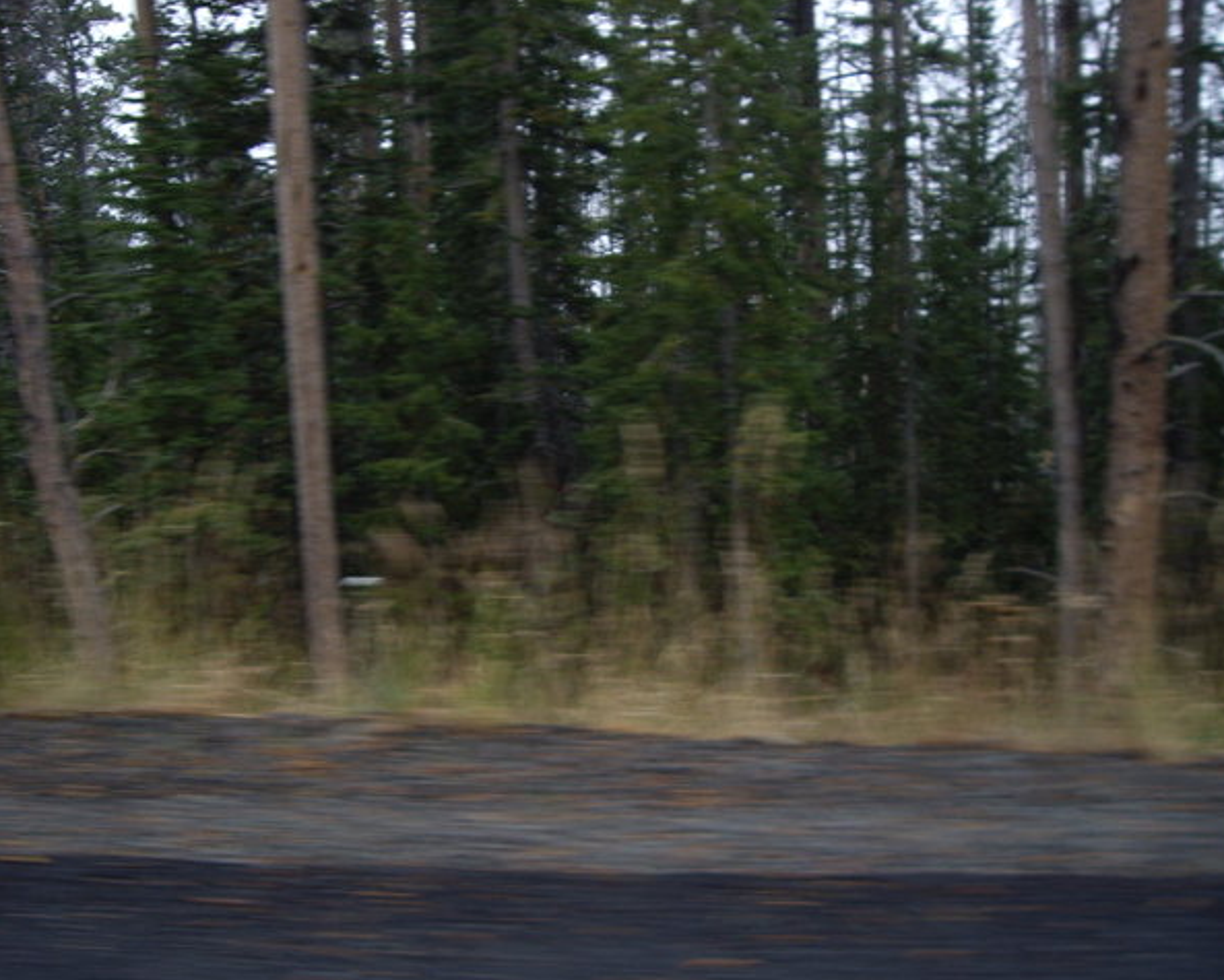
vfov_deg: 37.4
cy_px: 489
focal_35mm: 40
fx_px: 1450
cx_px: 623
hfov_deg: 45.8
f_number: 2.7
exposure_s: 1/160
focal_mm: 6.2
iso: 50
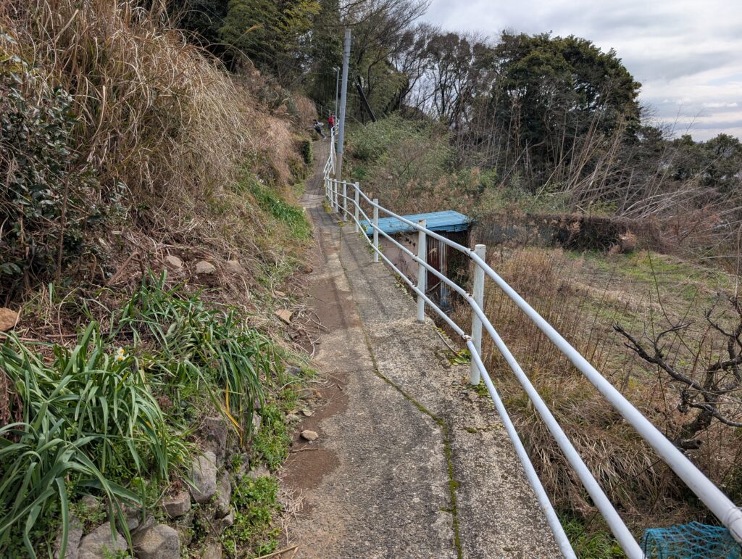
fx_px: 515
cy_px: 280
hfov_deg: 71.5
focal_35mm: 24
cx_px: 371
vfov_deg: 56.9
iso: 19
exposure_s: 1/1346
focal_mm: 6.9
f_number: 1.68
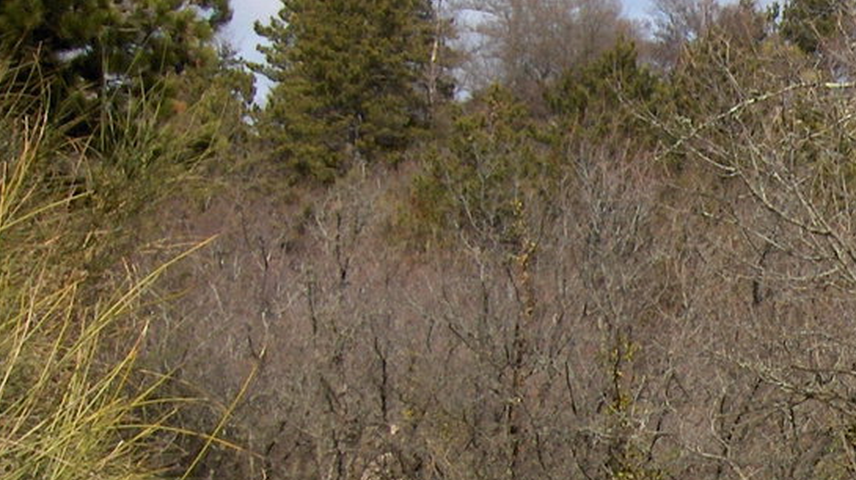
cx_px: 1191
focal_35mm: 125
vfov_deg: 9.5
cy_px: 631
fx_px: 2836
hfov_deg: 16.0
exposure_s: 1/763
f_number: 4.8
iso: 100
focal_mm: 8
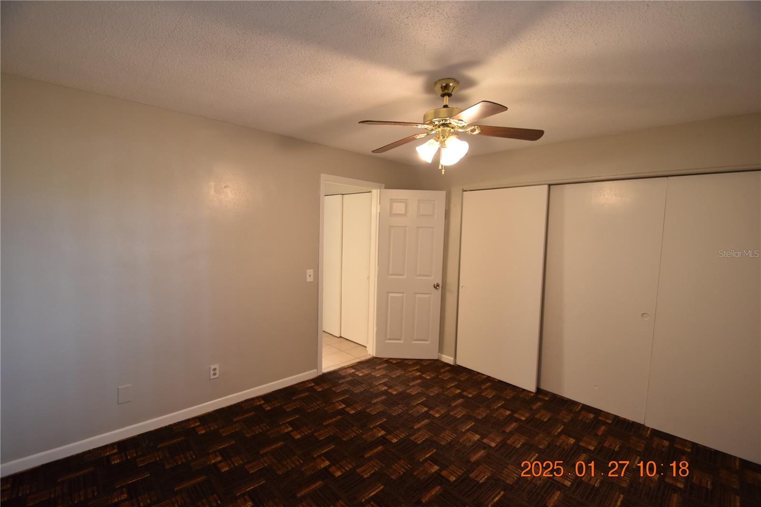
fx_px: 317
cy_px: 254
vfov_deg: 77.3
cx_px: 380
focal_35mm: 15
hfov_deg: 100.4
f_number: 3.5
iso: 800
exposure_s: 1/60
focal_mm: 10
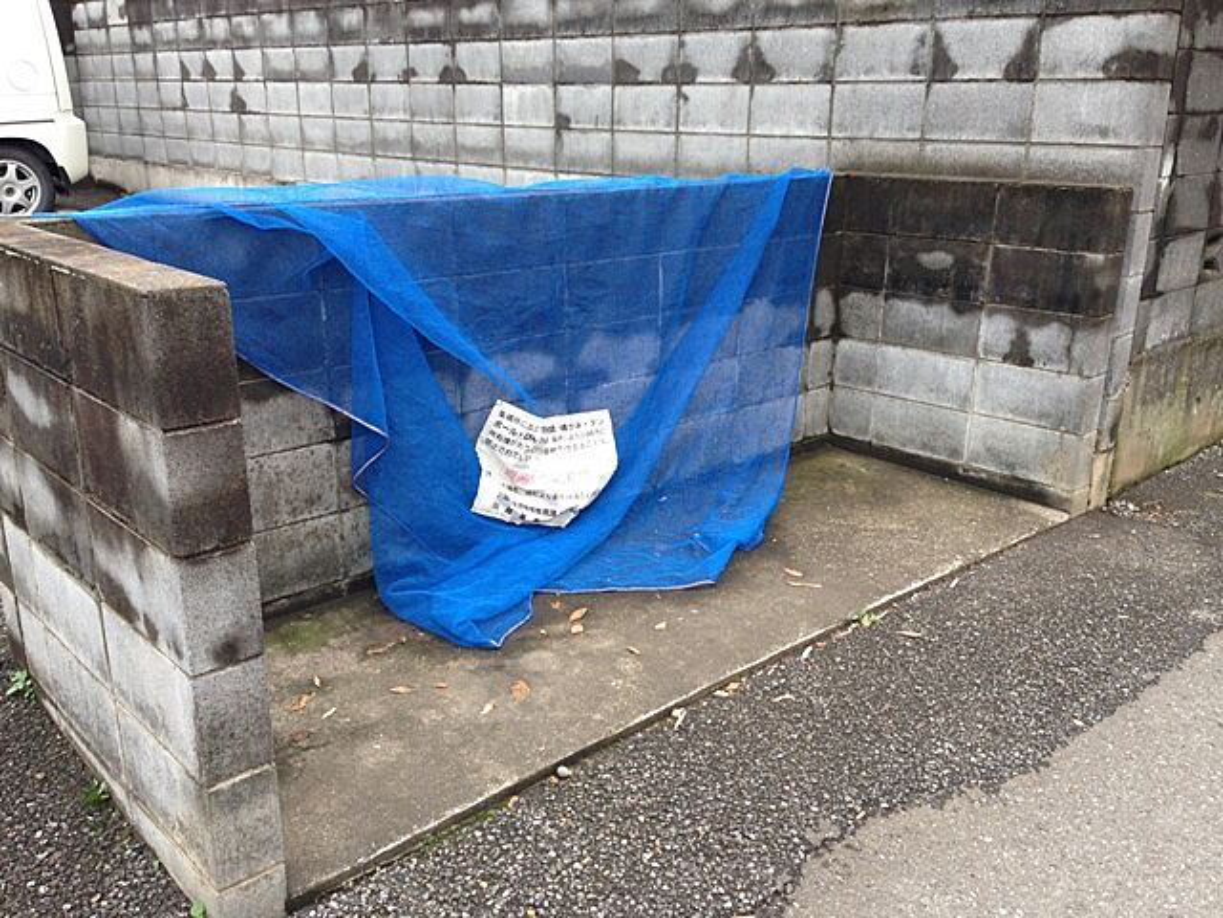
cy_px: 459
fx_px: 1166
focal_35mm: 33
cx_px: 612
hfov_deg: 55.4
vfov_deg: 42.9
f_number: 2.4
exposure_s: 1/120
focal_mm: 4.12
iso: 64
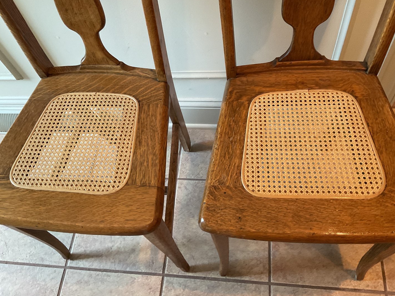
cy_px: 150
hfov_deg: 58.3
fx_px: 354
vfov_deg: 45.5
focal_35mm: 31
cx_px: 201
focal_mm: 3
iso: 250
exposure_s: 1/60
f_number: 1.8
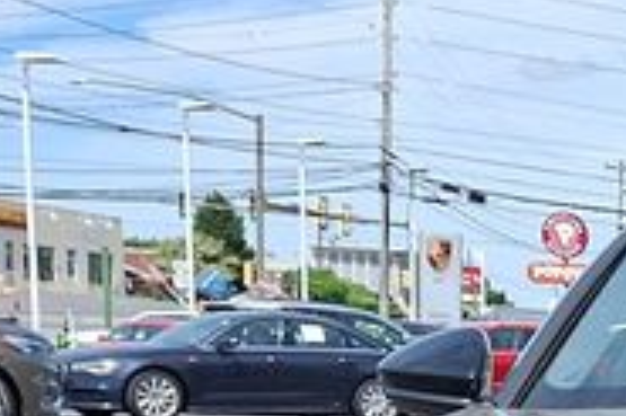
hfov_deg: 19.4
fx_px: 1564
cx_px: 975
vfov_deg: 13.6
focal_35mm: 90
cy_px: 754
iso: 25
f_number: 1.8
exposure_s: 1/1111
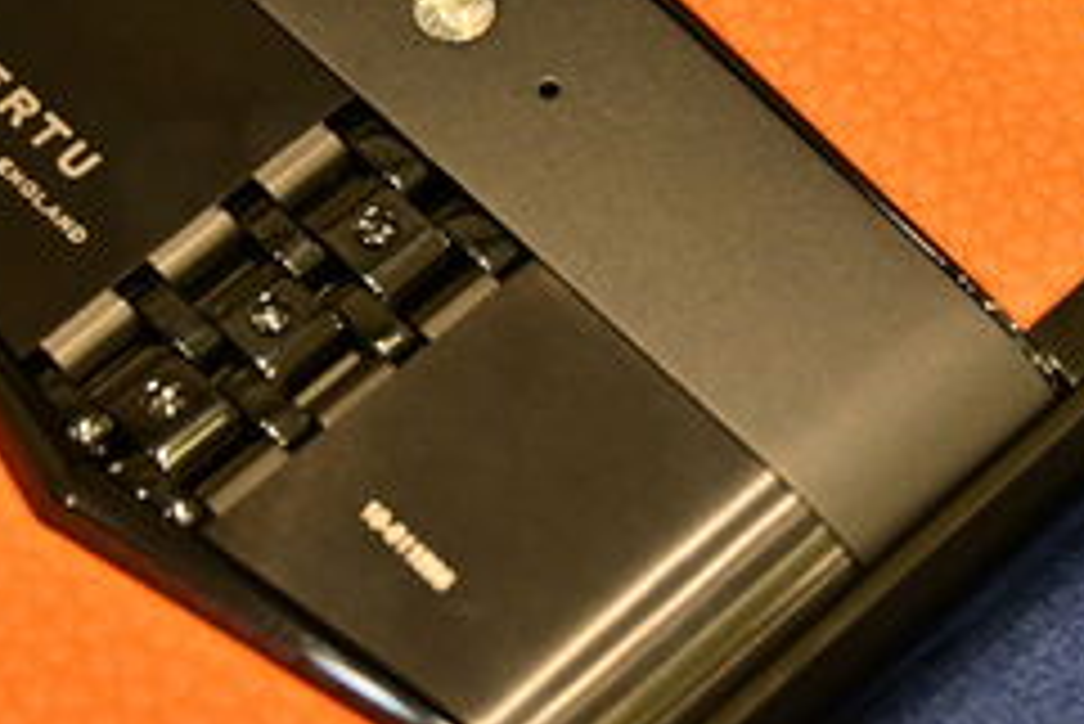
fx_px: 4256
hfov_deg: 14.5
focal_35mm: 141
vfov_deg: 9.7
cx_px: 517
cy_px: 70
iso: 1100
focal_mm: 37
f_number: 5.3
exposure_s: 1/60
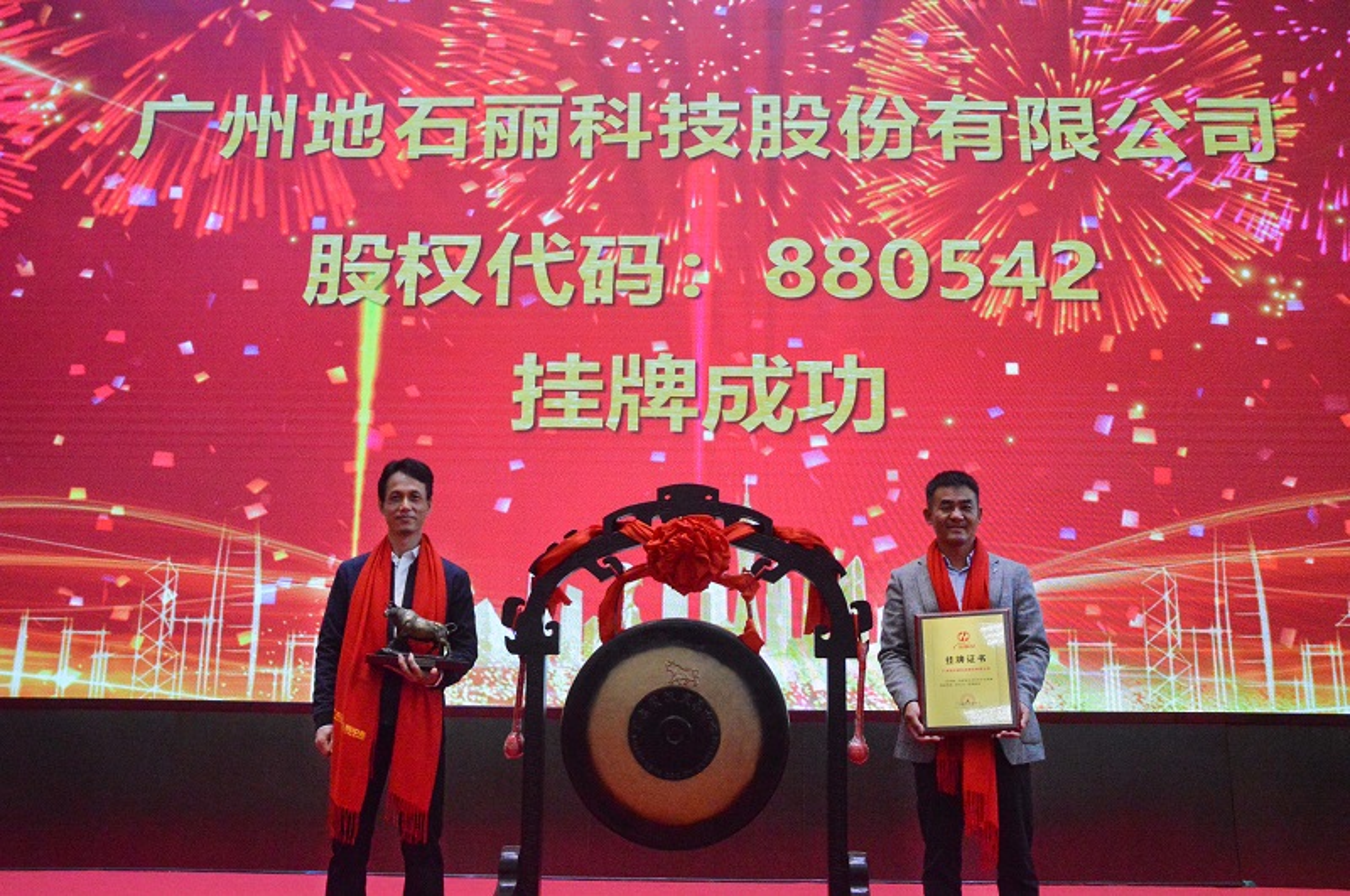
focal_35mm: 32
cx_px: 675
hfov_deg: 59.6
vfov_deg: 41.6
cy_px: 448
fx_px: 1180
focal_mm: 21
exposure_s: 1/400
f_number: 5.6
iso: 6400
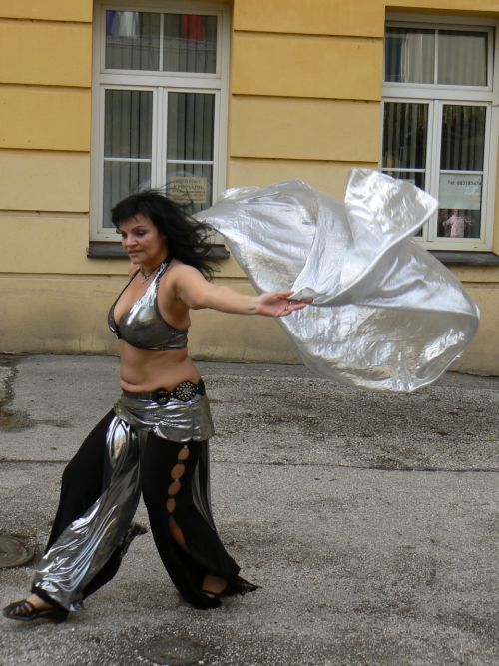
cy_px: 333
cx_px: 250
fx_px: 1038
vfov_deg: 35.5
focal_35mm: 54
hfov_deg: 27.0
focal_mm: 8.9
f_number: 5.6
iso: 80
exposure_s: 1/250
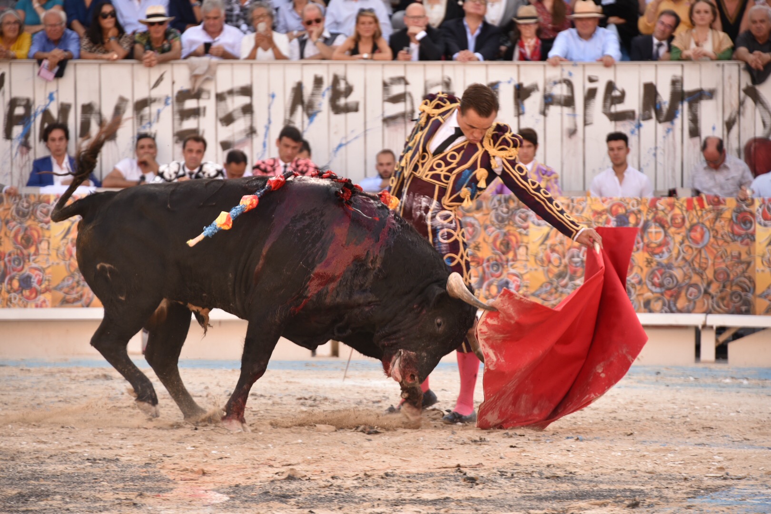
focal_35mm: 200
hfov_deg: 10.3
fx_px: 4283
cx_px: 386
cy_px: 257
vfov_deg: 6.9
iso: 640
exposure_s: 1/500
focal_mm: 200
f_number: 5.6
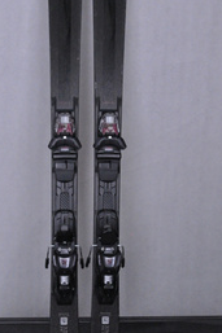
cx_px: 84
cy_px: 165
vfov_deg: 31.9
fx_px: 583
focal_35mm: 63
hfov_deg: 21.5
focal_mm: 24
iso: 3200
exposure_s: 1/125
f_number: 9.5
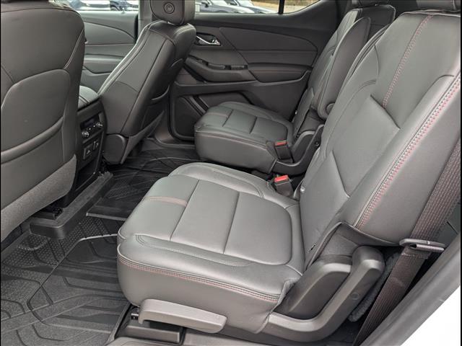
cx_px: 231
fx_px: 320
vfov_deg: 56.8
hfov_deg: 71.6
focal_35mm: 24
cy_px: 173
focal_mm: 6.9
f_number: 1.68
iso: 647
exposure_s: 1/1000
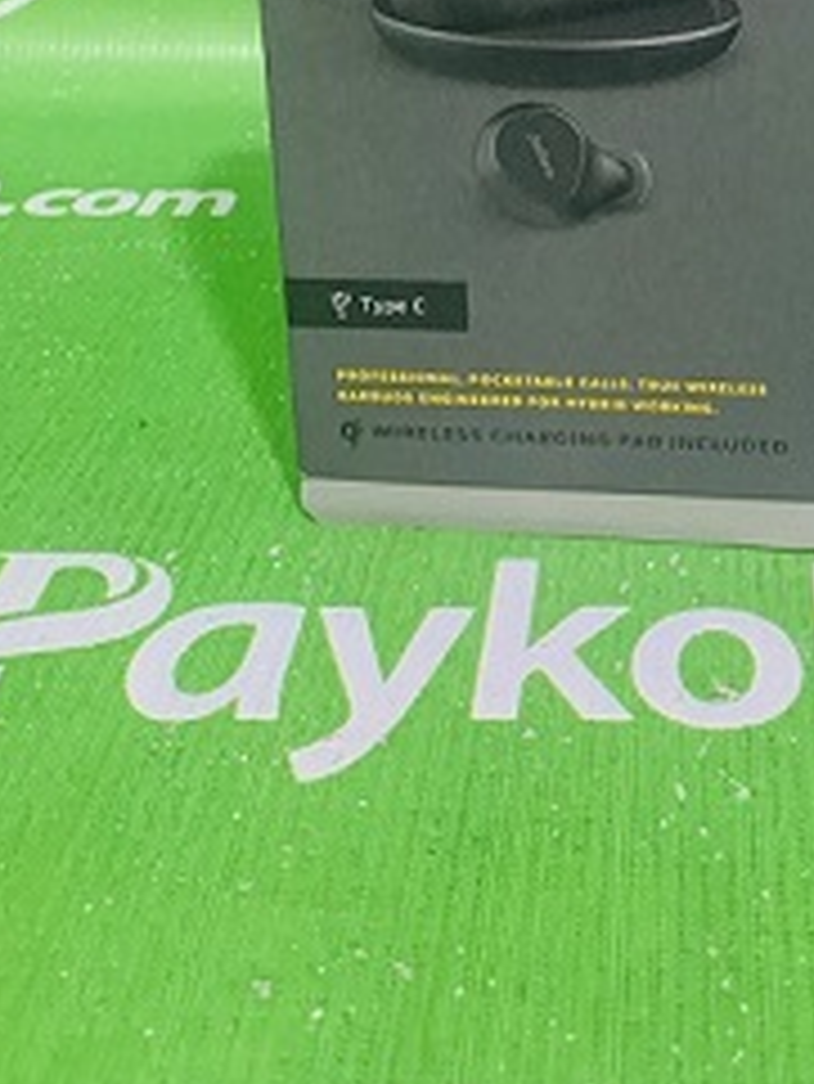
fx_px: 1692
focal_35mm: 54
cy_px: 90
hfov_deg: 26.5
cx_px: 672
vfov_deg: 33.5
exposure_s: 1/48
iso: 400
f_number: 1.8
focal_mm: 4.25
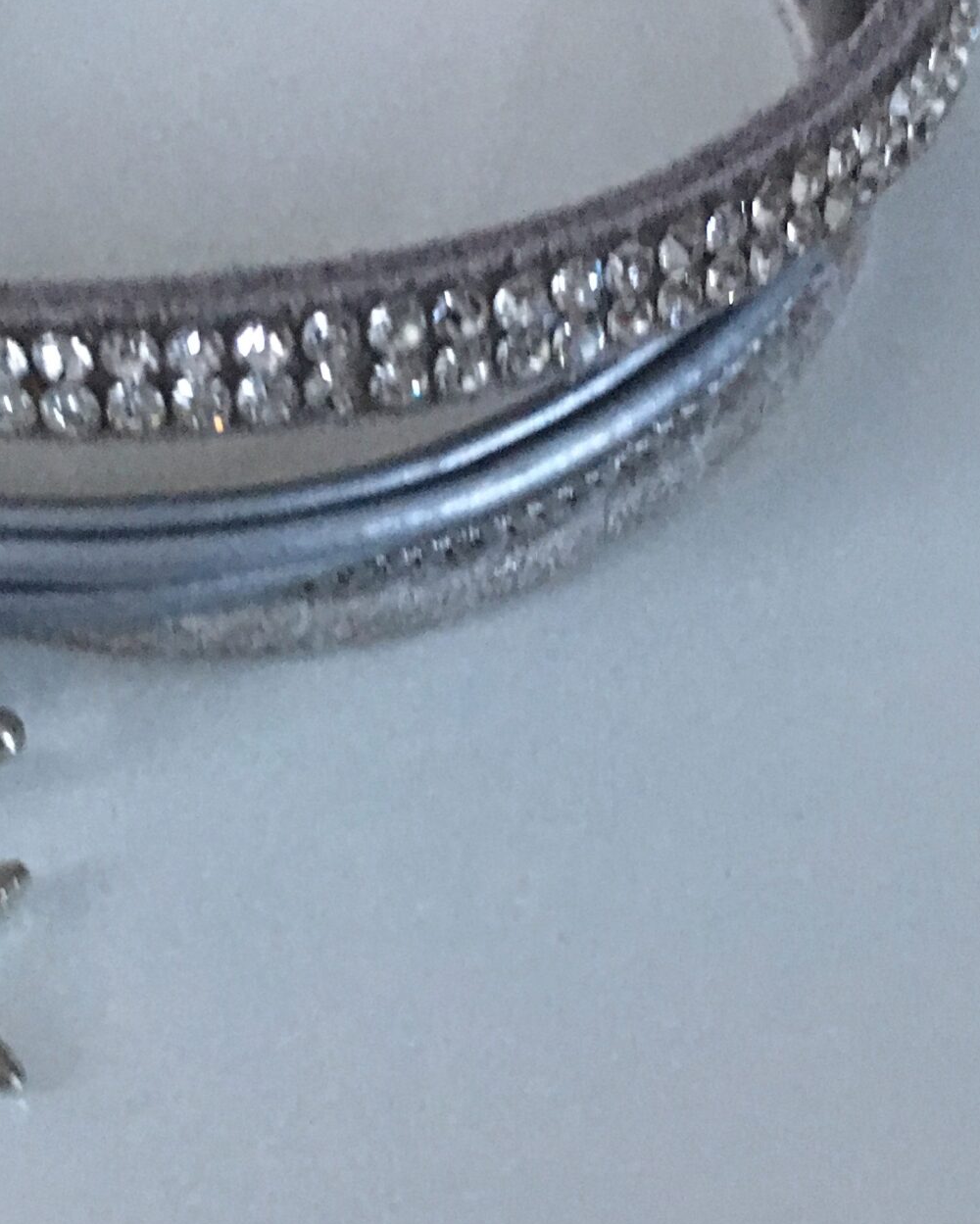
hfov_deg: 26.1
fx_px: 2102
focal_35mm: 58
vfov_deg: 32.5
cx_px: 344
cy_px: 624
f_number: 2.2
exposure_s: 1/17
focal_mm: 4.15
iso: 400
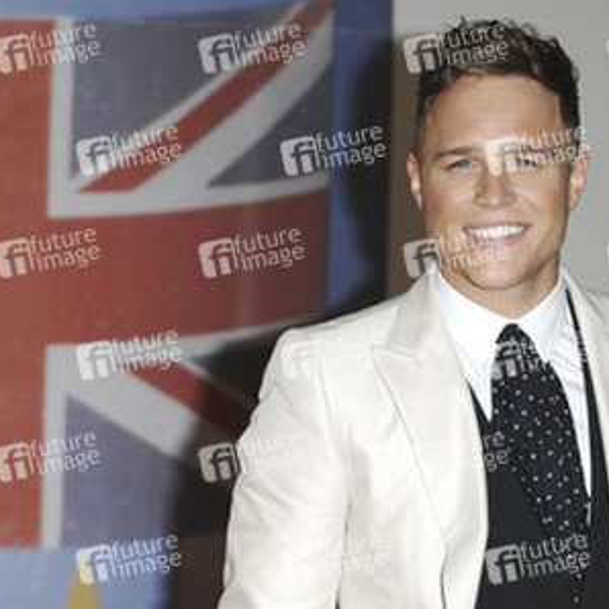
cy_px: 304
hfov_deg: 11.3
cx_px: 278
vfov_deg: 11.3
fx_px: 3065
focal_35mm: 154
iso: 320
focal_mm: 80
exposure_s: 1/160
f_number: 4.5
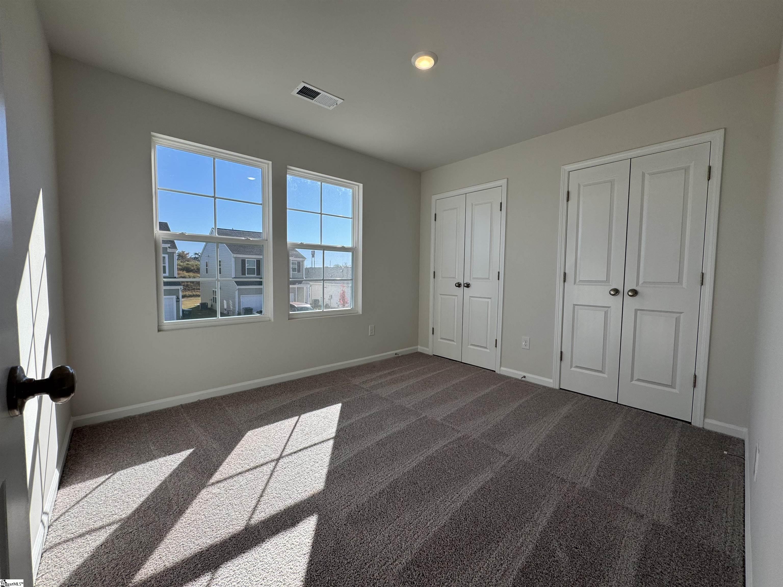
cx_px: 392
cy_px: 294
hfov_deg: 102.1
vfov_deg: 85.7
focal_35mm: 14
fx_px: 317
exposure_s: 1/512
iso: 40
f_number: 2.2
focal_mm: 2.22
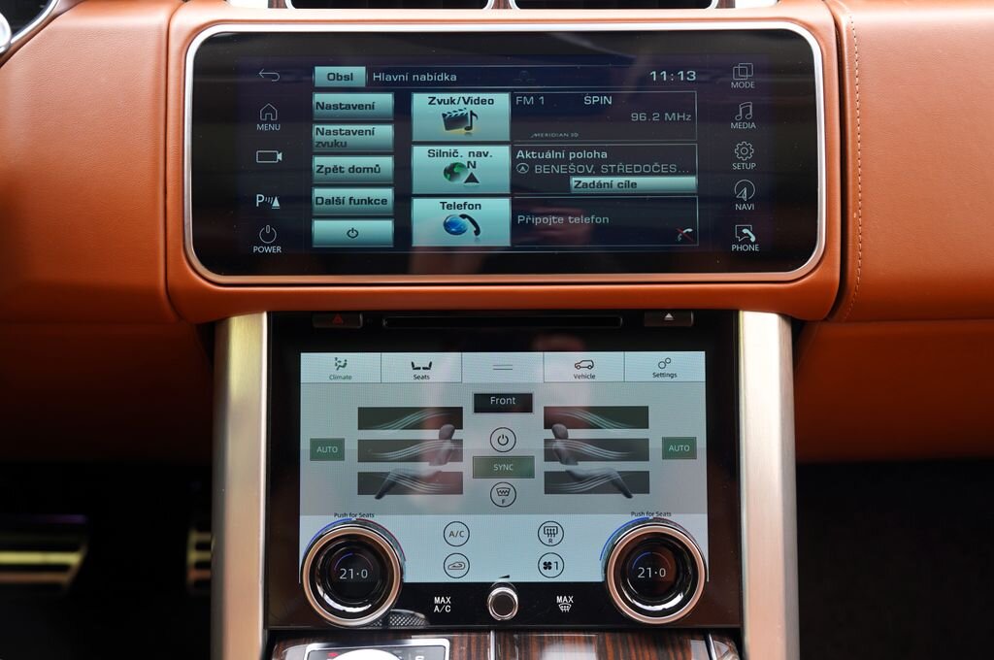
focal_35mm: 42
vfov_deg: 31.8
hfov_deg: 46.5
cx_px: 497
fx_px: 1158
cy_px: 330
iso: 100
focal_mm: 42
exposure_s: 1/80
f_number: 3.5
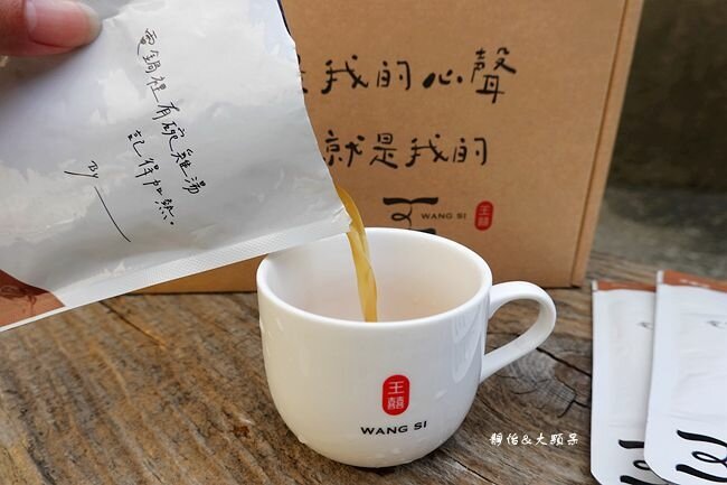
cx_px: 364
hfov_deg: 73.8
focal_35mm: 24
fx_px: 485
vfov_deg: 53.1
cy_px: 242
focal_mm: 9
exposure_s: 1/400
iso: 125
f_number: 4
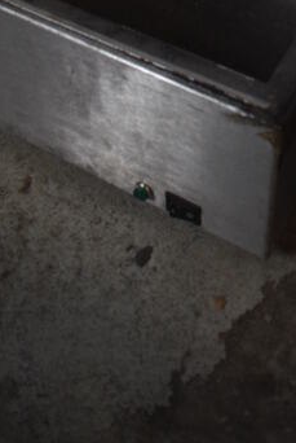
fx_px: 885
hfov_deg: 18.8
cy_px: -146
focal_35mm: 72
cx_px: 226
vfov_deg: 24.2
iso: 800
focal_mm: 18
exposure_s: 1/200
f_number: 3.5
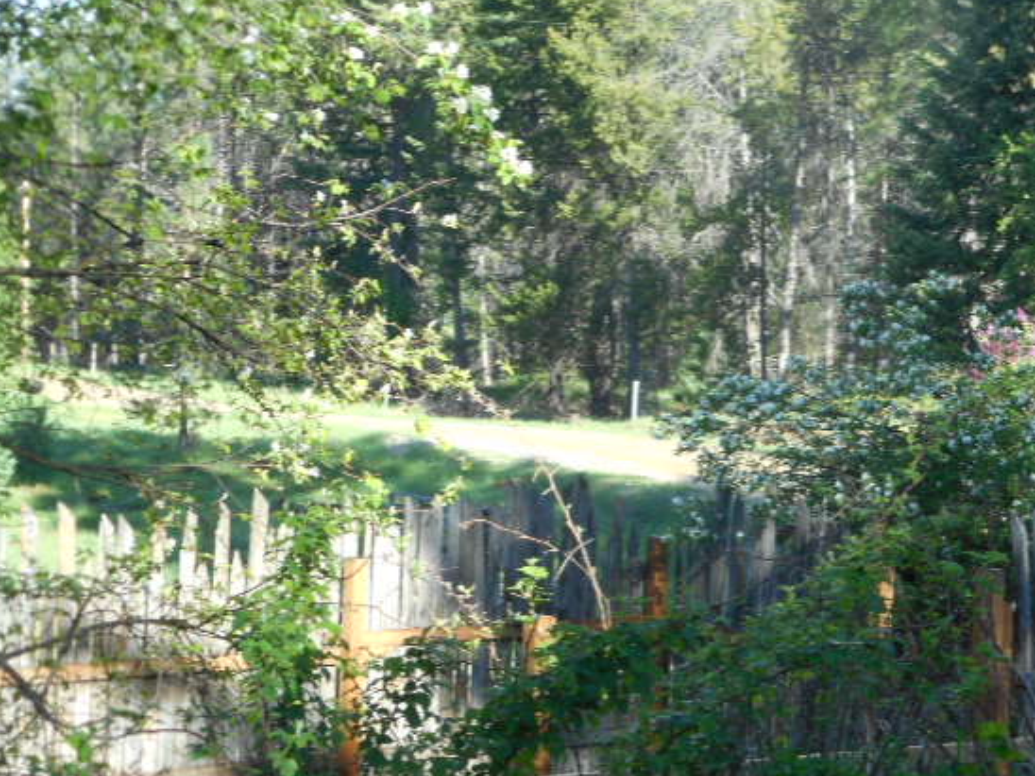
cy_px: 415
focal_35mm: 104
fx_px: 3110
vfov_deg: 14.2
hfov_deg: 18.9
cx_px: 595
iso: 80
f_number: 5.6
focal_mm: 15.9
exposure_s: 1/60
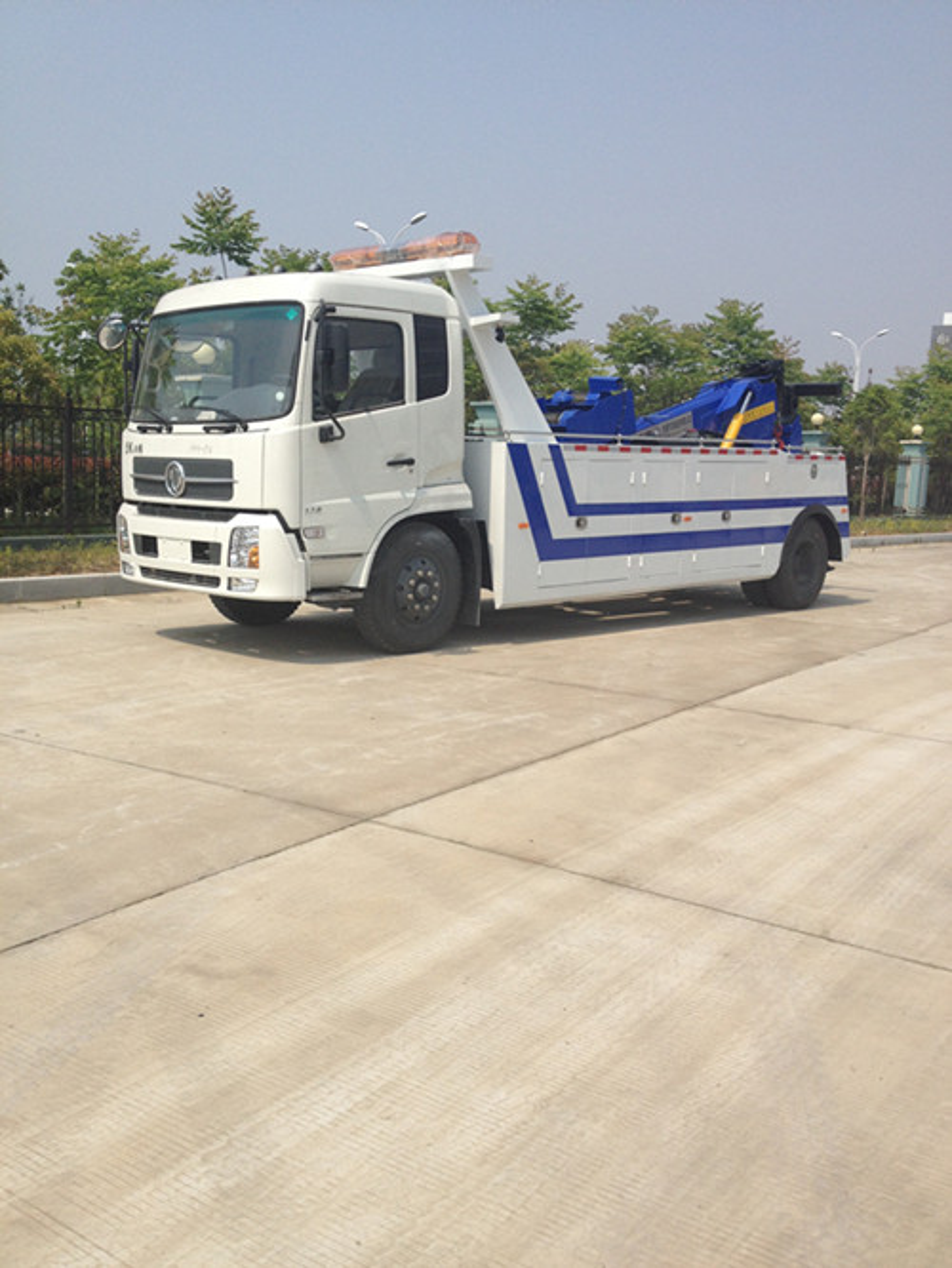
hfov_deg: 40.7
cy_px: 634
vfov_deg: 52.6
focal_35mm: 35
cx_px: 476
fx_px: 1283
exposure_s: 1/2762
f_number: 2.4
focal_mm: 4.28
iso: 50
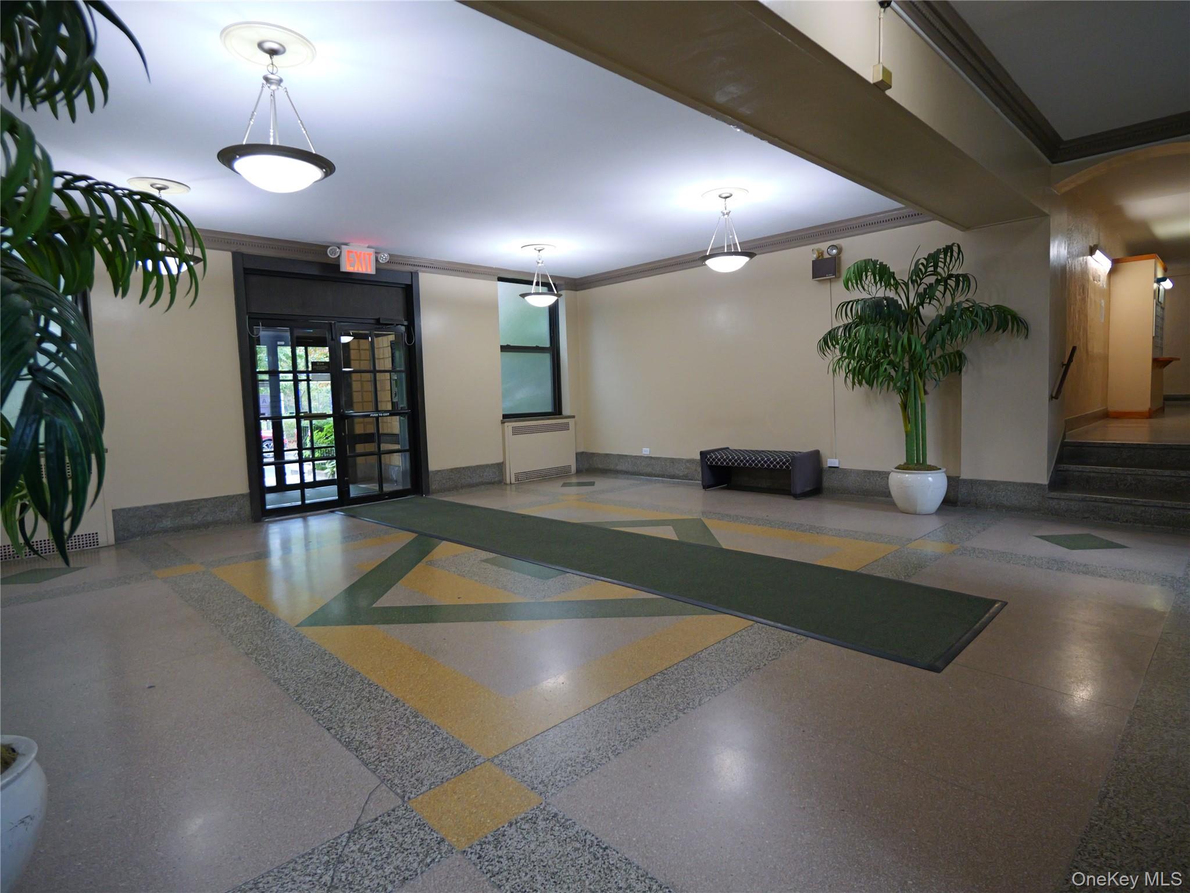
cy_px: 446
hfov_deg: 87.7
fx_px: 619
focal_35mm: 18
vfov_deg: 71.6
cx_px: 595
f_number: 2.2
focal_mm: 9
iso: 1250
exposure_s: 1/160
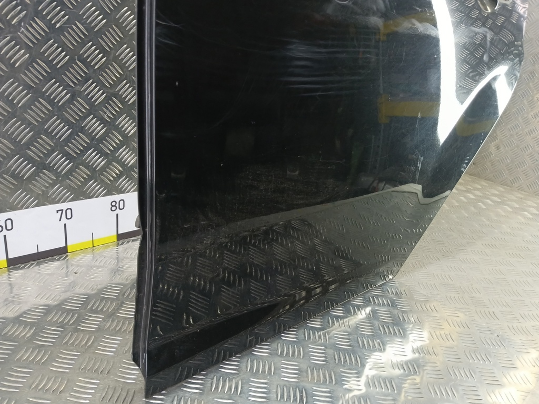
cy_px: 202
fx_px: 358
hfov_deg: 73.9
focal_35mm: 23
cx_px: 270
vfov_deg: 58.9
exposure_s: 1/33.3
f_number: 1.6
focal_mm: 4.11
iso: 200
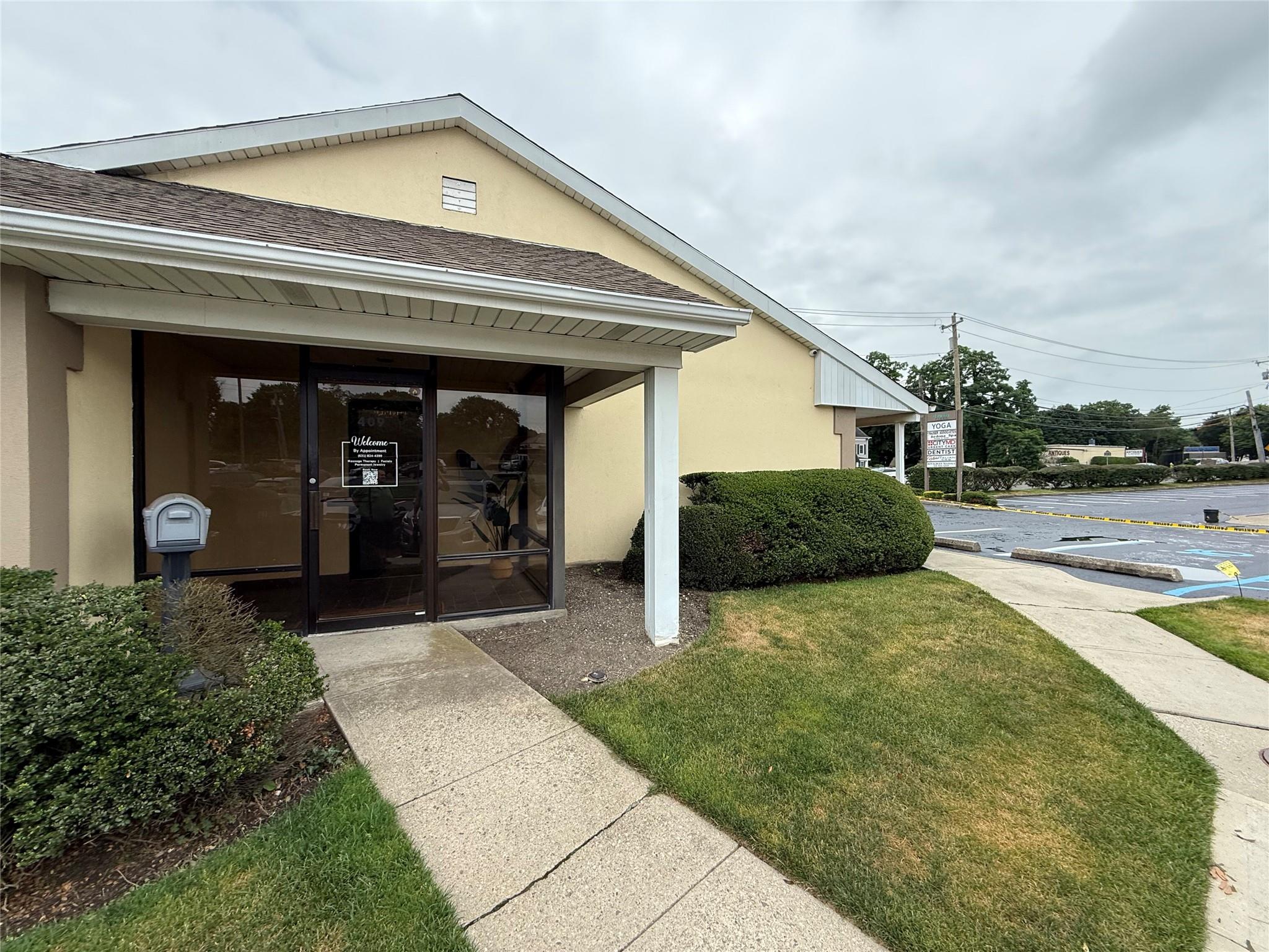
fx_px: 513
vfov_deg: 85.7
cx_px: 634
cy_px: 476
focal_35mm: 14
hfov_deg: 102.1
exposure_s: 1/864
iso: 50
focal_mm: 2.22
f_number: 2.2
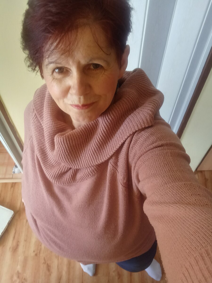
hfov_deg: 54.9
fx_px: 204
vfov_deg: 69.4
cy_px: 142
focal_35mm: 25
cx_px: 106
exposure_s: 1/33
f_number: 2
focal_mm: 2.66
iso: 80
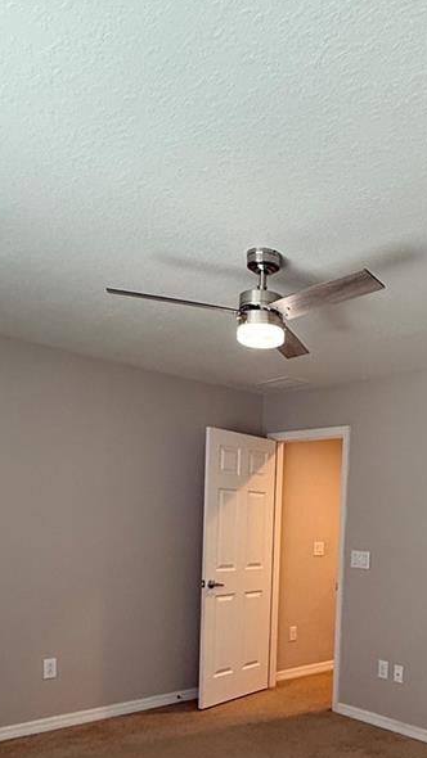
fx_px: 624
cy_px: 558
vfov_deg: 59.7
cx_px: 332
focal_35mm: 31
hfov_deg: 36.7
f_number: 2.2
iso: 250
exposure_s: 1/120
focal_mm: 2.22
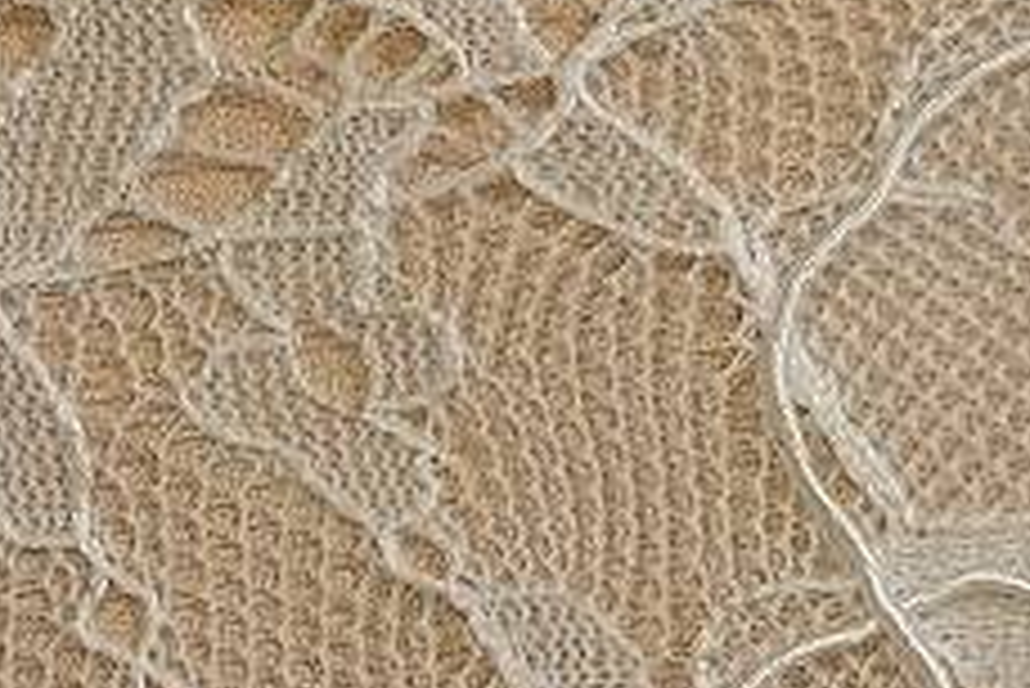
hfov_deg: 4.6
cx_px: 3225
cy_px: -333
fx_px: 12196
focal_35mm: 426
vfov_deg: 3.2
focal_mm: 40.7
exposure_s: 1/140
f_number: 5.6
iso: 200
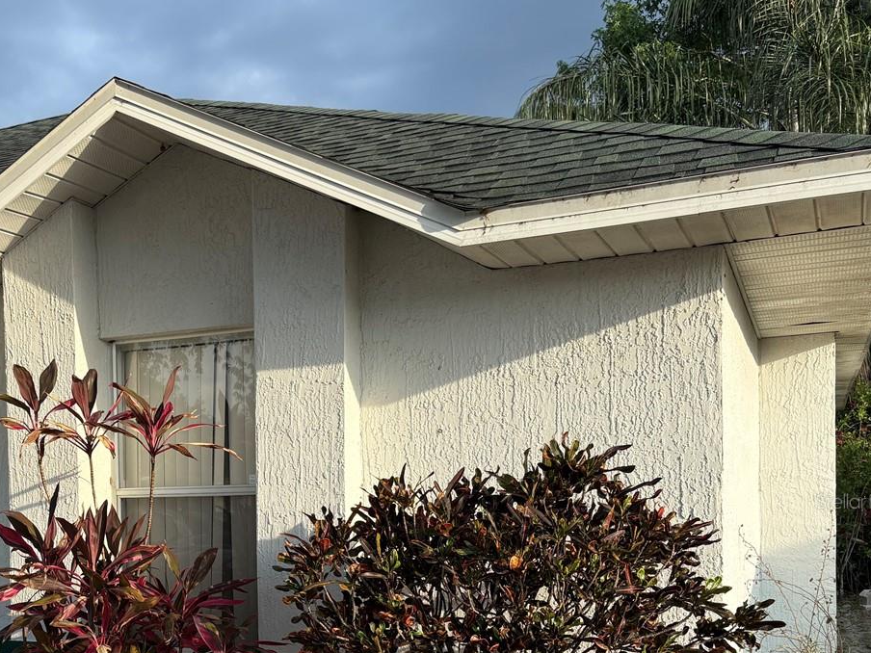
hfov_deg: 39.1
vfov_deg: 30.9
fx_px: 1157
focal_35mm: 46
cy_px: 501
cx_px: 136
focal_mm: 5.96
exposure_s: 1/861
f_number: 1.6
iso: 50
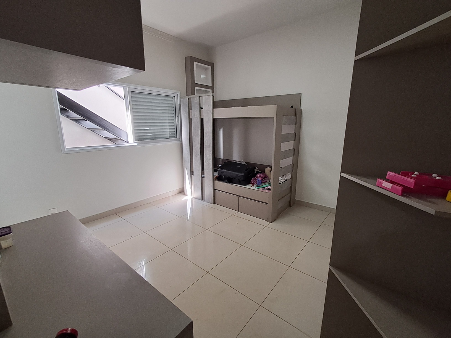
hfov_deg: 94.5
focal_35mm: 16
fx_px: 208
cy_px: 169
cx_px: 226
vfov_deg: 78.1
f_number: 2.2
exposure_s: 1/50
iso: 125
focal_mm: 1.64
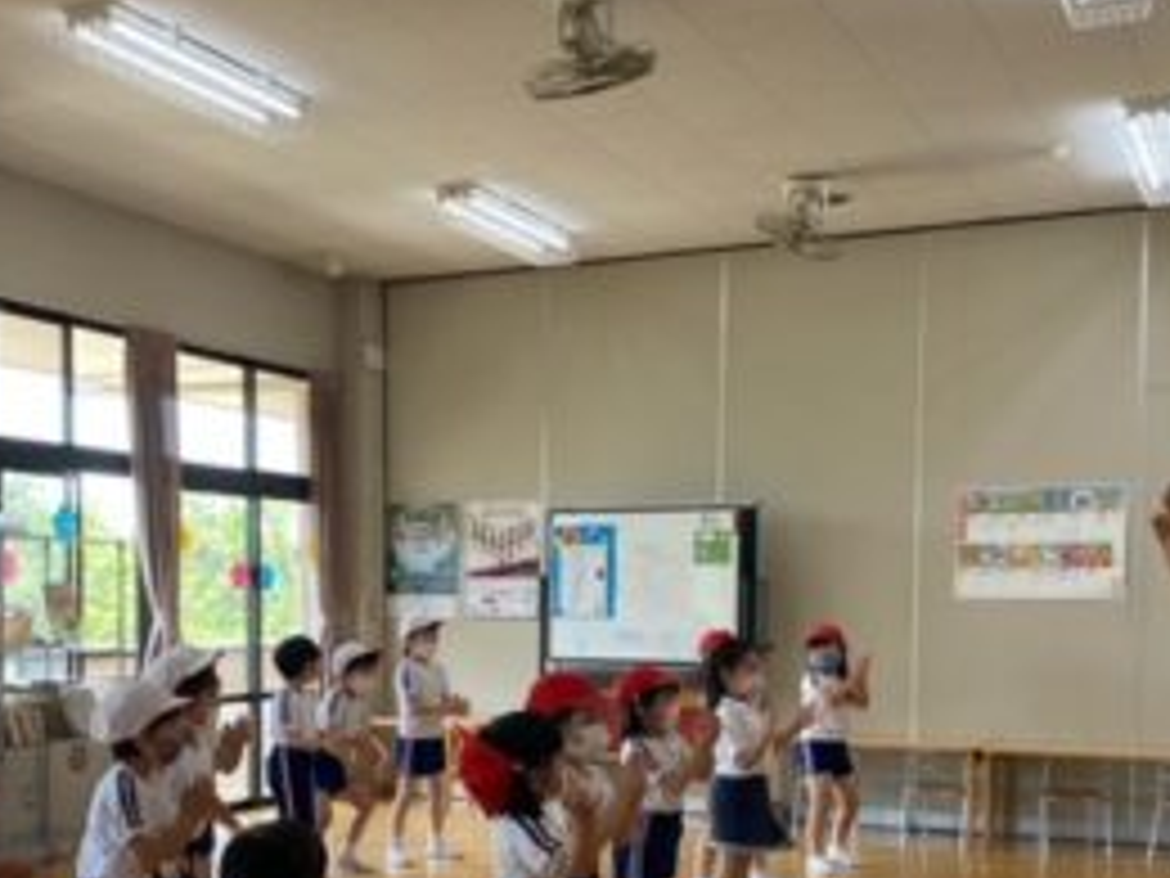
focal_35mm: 48
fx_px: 1622
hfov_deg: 39.5
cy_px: 675
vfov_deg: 29.7
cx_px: 464
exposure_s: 1/122
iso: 64
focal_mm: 4.25
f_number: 1.8
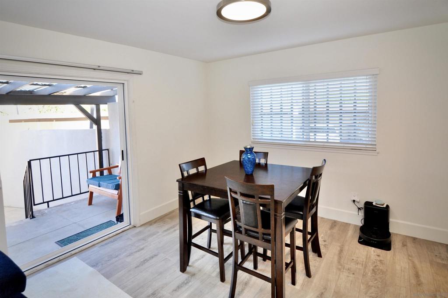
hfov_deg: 95.1
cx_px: 224
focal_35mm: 16
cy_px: 149
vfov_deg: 71.9
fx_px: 205
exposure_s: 1/60
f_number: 4
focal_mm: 11
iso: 500
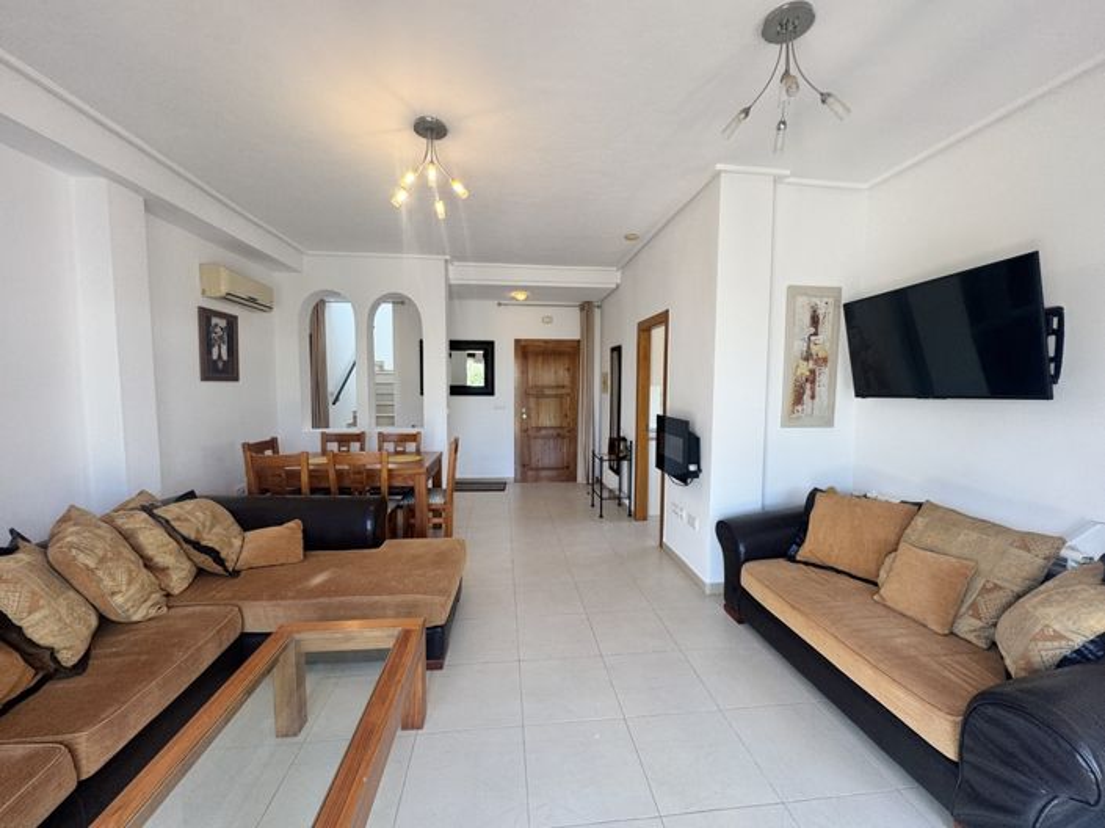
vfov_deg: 85.6
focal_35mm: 14
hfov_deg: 102.1
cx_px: 552
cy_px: 414
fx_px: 447
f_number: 2.2
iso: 100
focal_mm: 2.22
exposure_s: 1/100
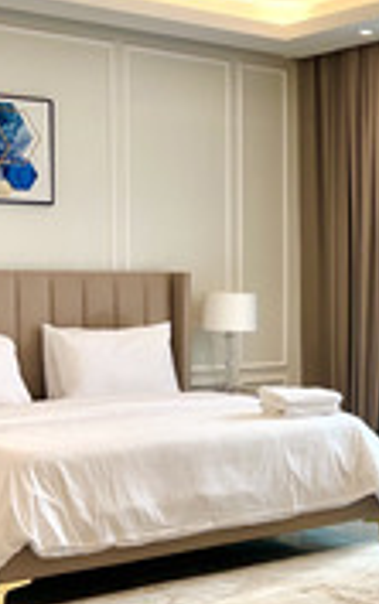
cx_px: 487
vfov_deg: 28.9
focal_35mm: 71
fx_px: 1171
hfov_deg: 17.3
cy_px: 319
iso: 40
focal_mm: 5.7
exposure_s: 1/100
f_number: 1.5
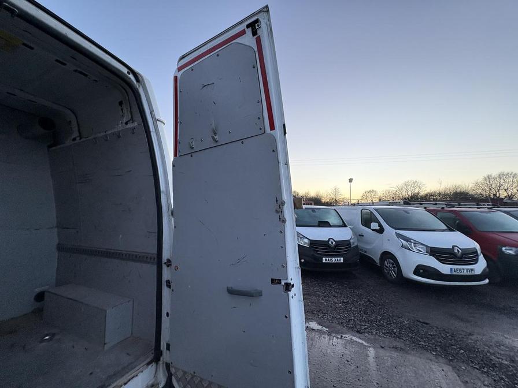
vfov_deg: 85.7
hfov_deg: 102.1
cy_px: 194
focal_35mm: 14
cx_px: 259
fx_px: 209
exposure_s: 1/99
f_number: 2.2
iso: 125
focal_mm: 2.22
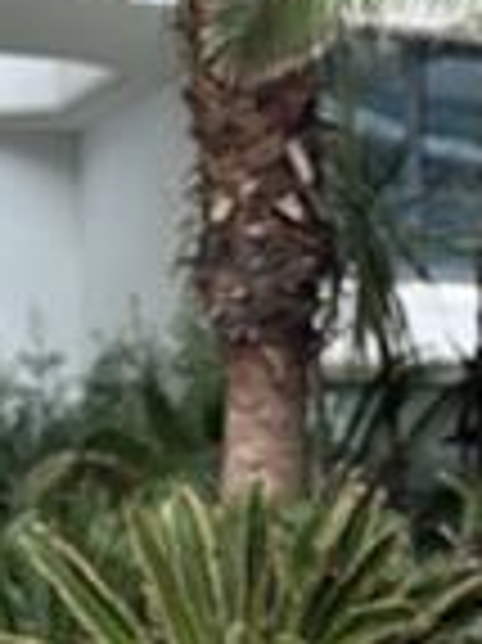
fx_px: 3161
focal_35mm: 170
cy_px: 712
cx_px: 761
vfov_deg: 11.5
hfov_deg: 8.5
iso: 80
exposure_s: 1/305
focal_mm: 6.86
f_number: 1.78
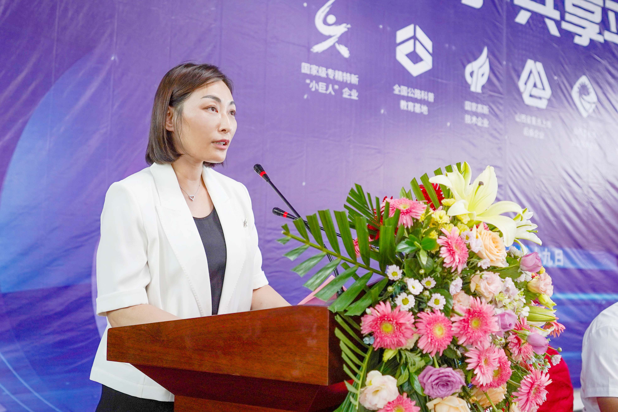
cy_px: 206
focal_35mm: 42
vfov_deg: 31.9
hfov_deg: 46.4
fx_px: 721
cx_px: 309
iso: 400
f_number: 2.8
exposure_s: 1/80
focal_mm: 28
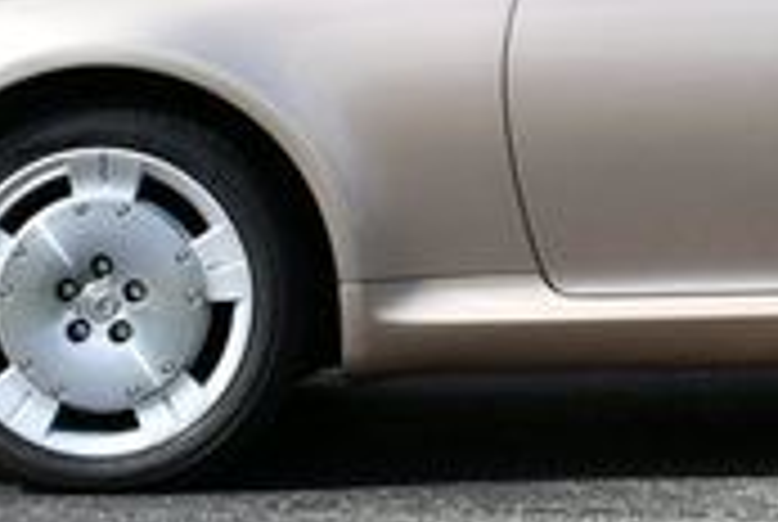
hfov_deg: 10.9
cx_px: 926
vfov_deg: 7.3
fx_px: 4005
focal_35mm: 185
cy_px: -342
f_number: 8
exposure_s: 1/250
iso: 100
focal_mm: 25
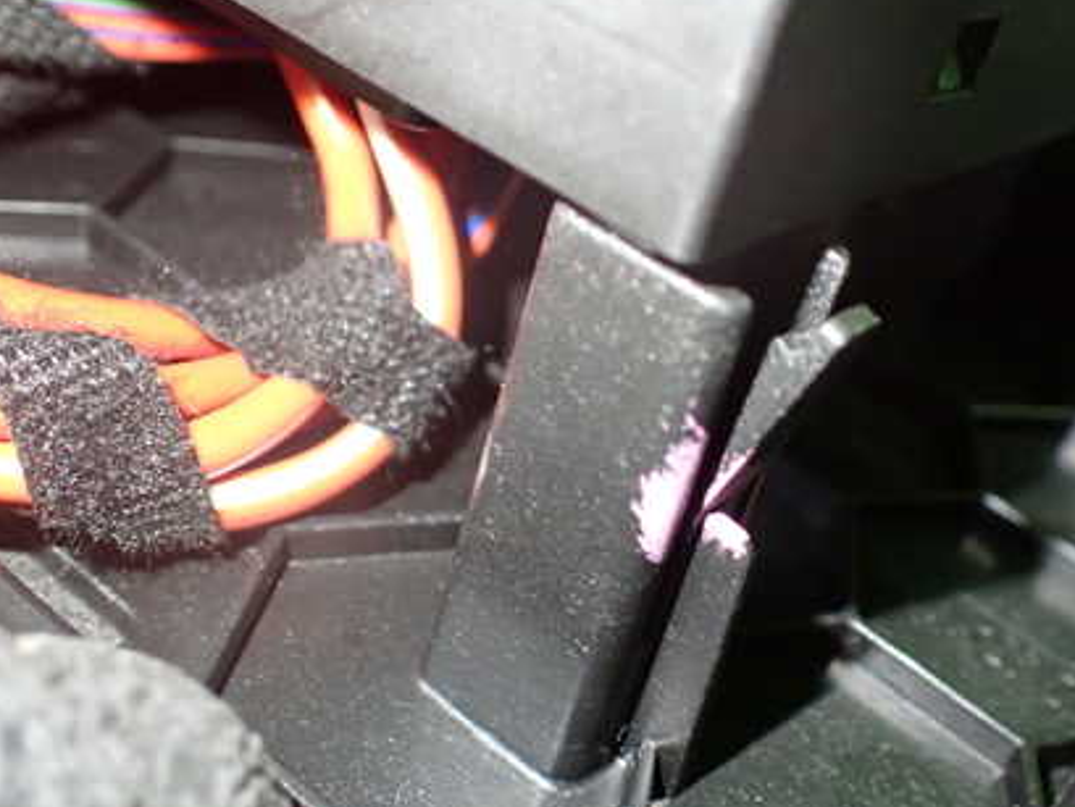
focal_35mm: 44
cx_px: 736
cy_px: 428
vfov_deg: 32.9
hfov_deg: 42.2
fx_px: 1367
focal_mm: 5.4
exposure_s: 1/30
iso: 800
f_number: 2.3
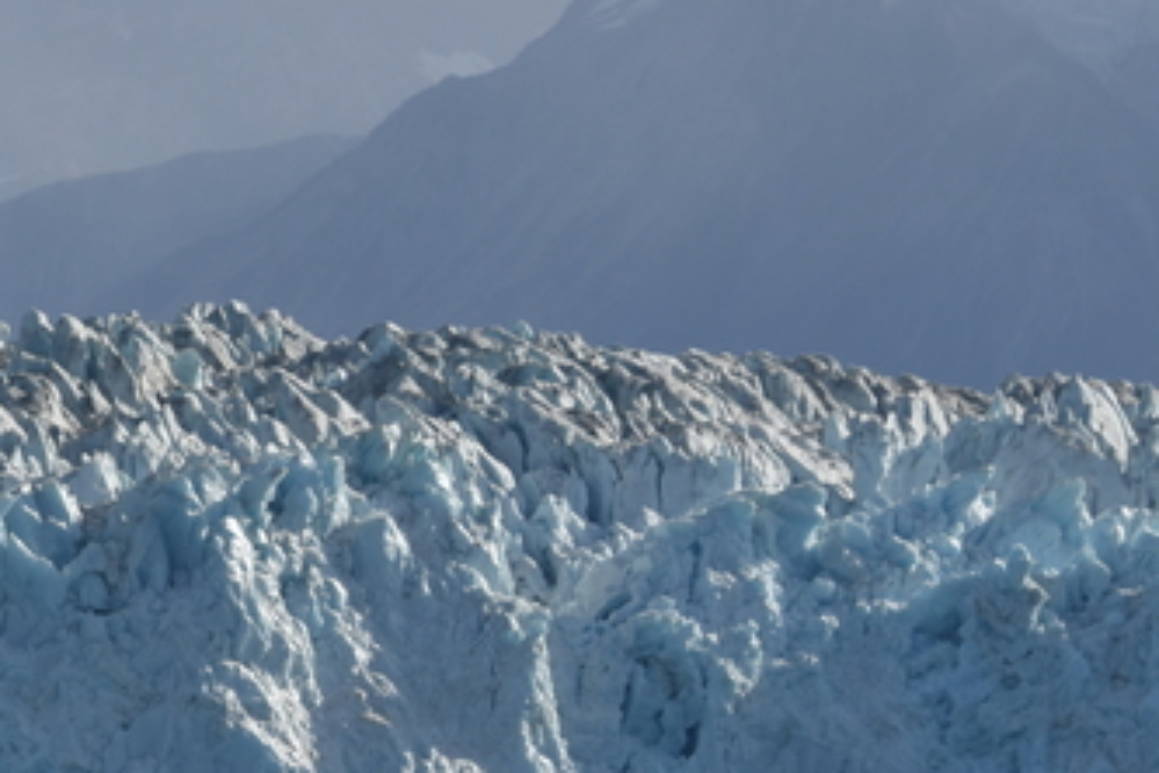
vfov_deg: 4.2
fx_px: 10527
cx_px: -700
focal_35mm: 327
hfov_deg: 6.2
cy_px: 286
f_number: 10
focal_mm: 85
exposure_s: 1/400
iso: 100
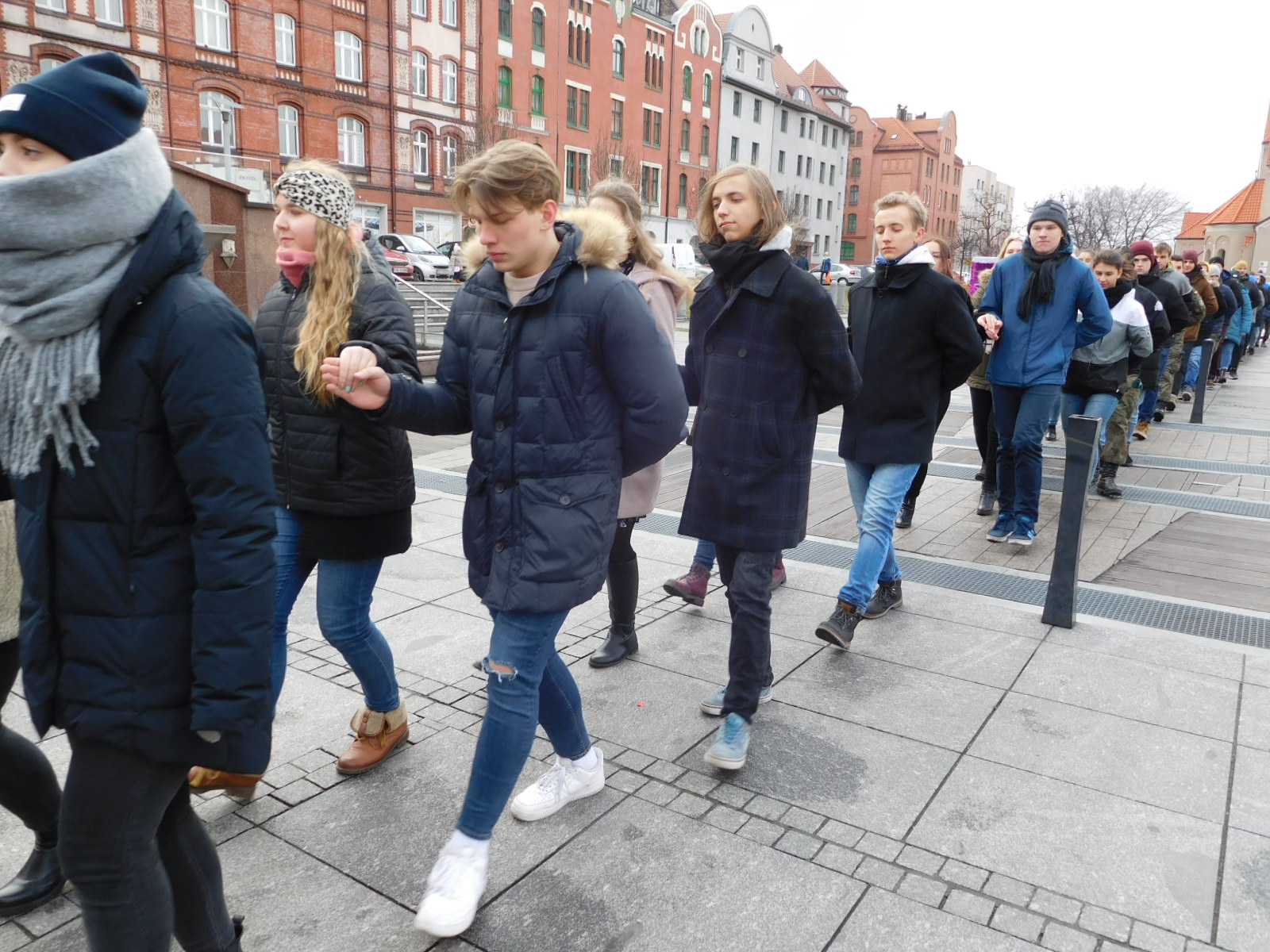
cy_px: 476
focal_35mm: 25
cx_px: 635
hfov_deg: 69.4
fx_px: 917
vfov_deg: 54.9
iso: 125
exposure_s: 1/160
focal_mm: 4.5
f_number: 3.4
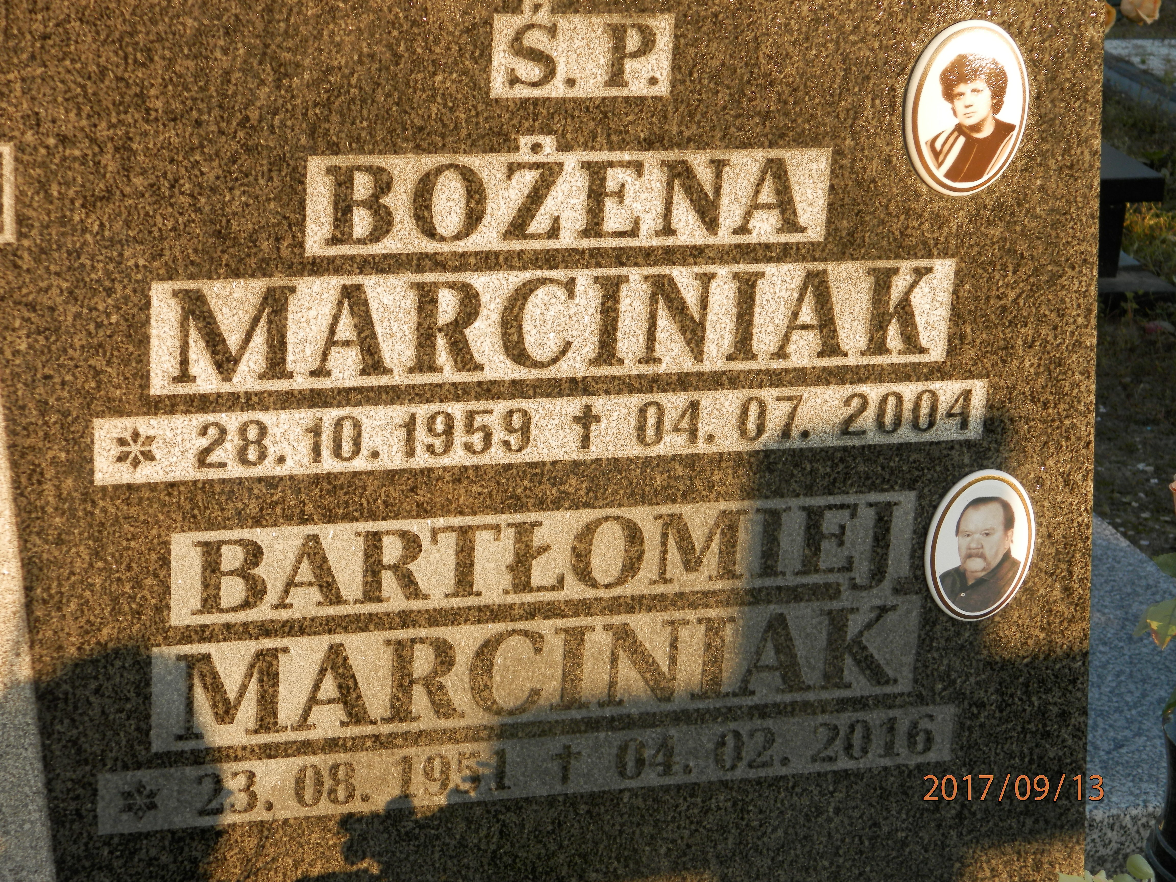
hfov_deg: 23.8
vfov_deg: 18.0
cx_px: 588
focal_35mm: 82
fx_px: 2786
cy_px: 441
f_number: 4.2
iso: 80
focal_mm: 14.6
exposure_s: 1/125
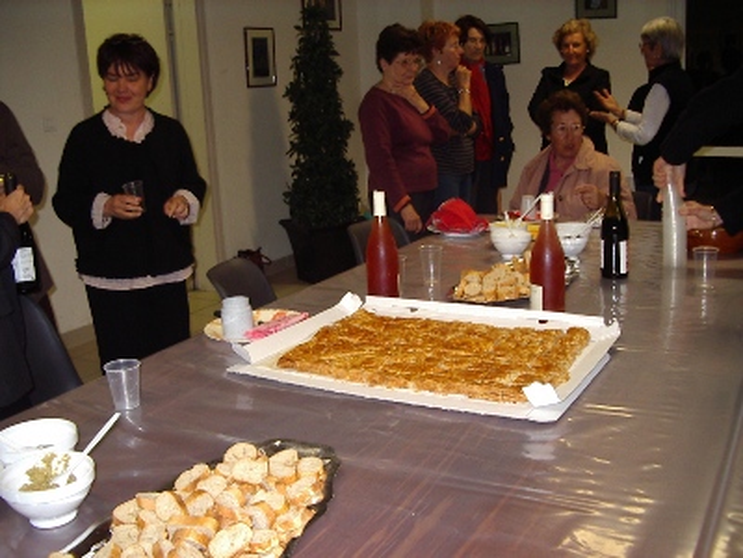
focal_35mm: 38
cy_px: 279
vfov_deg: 37.7
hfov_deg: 49.0
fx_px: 816
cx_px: 372
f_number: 2.6
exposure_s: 1/60
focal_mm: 5.8
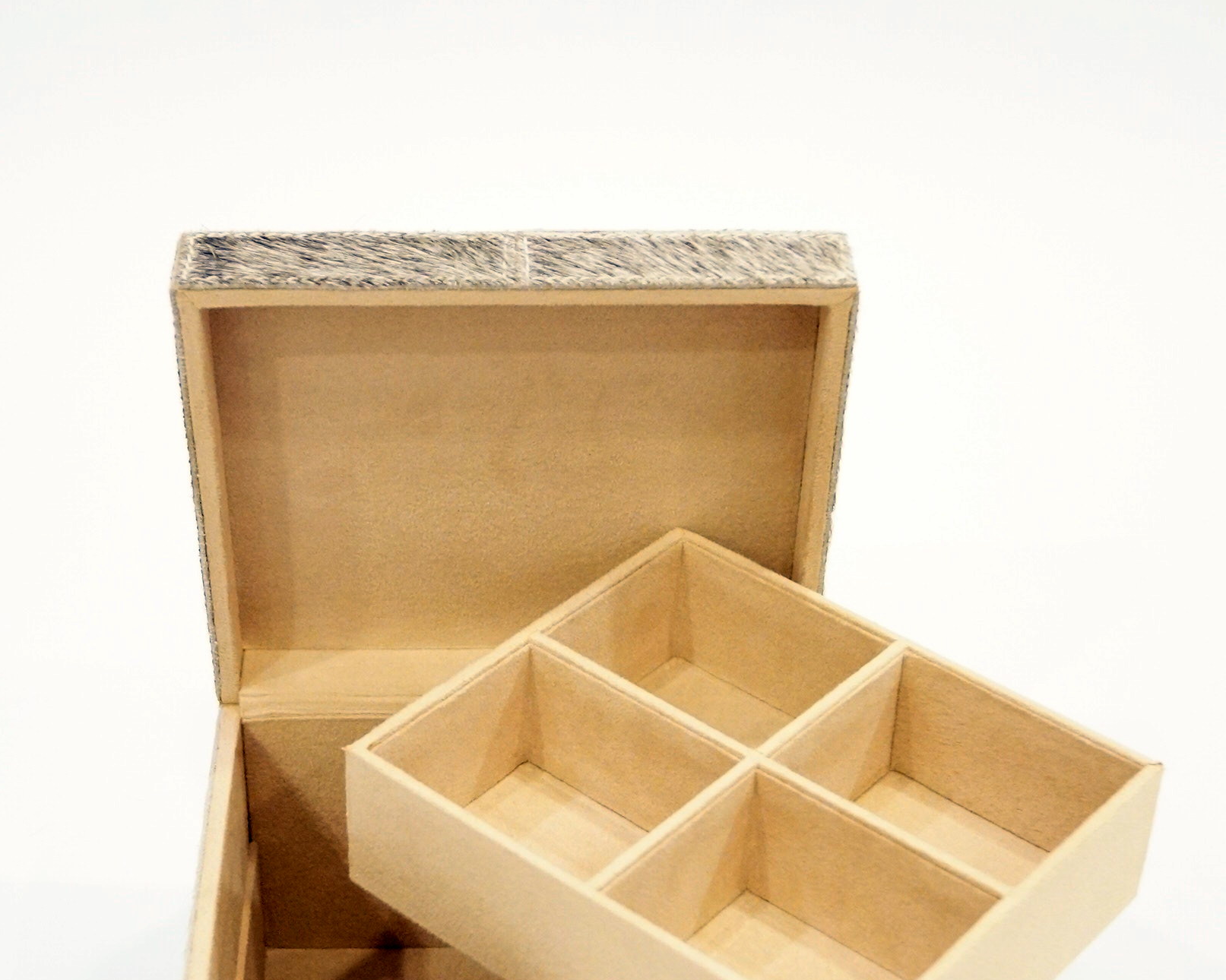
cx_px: 610
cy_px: 668
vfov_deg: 23.7
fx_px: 2322
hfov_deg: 29.6
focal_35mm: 64
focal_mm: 30
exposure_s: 1/50
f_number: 4.5
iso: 3200
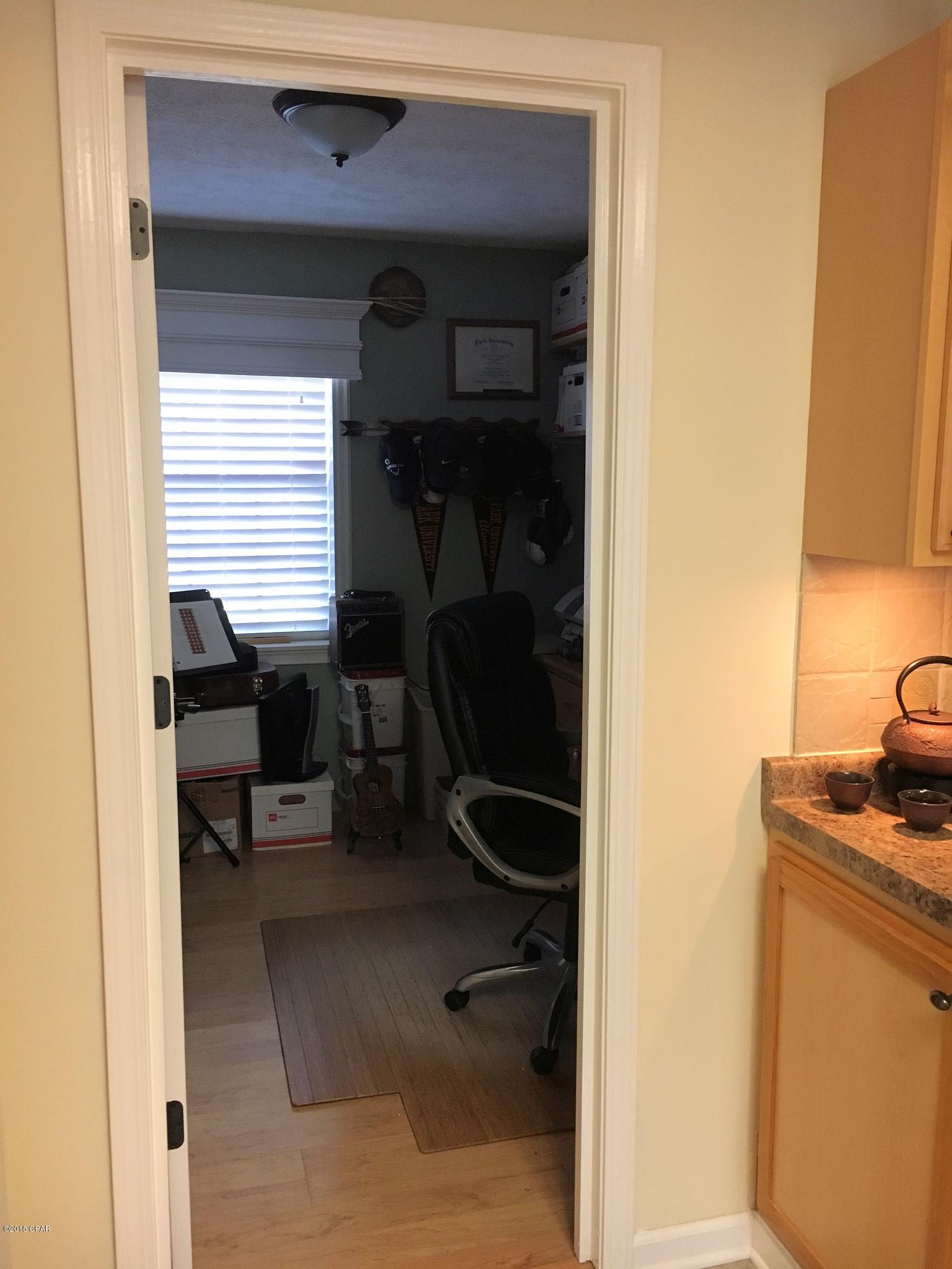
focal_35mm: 29
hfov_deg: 48.2
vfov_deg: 61.7
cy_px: 634
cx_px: 476
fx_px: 1063
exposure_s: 1/30
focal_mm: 4.15
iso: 160
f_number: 2.2
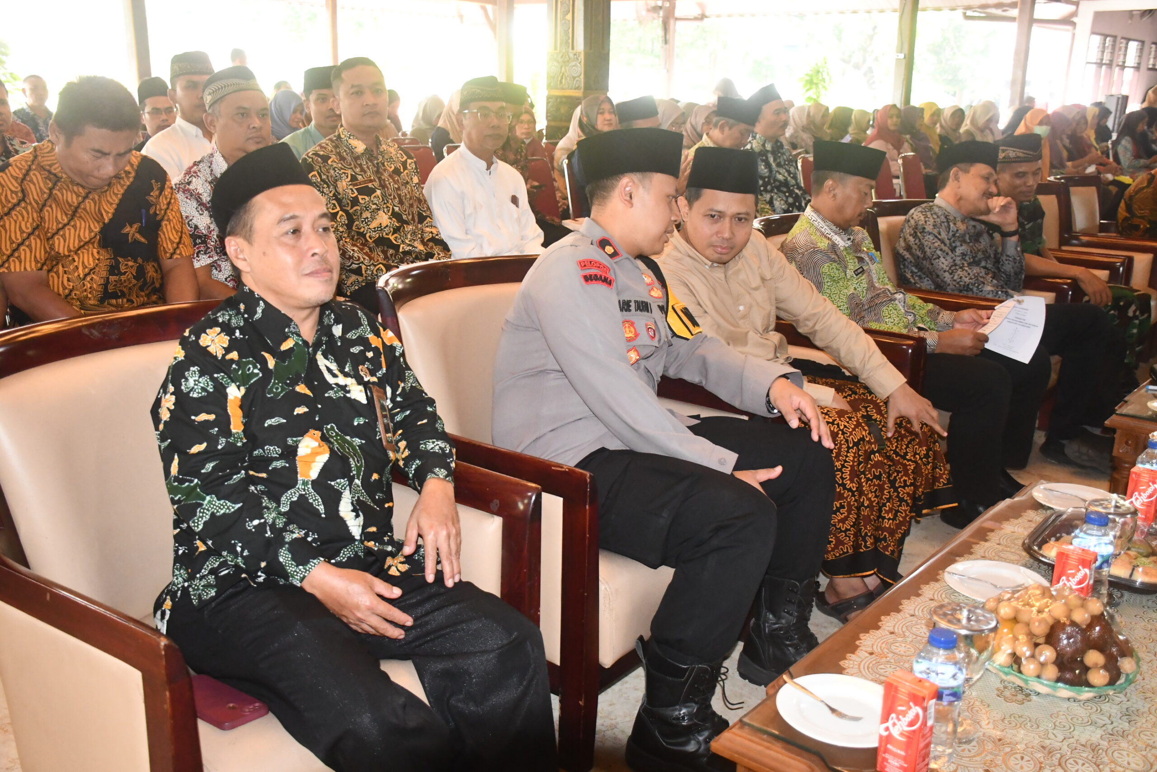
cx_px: 578
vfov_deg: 38.9
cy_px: 386
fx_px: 1093
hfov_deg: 55.8
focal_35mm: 34
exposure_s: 1/60
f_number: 3.8
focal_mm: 23
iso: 3600
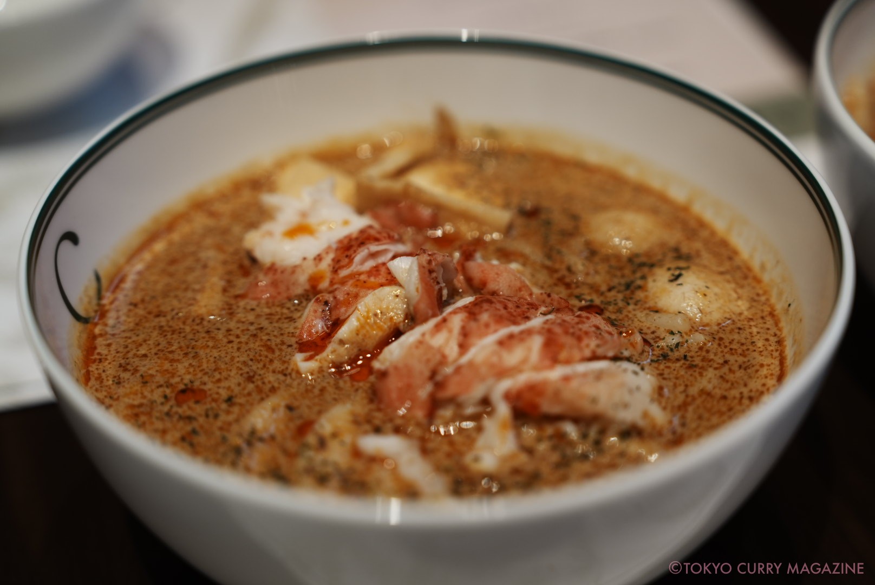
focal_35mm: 59
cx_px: 438
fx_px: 1435
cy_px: 292
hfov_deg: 33.9
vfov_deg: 23.0
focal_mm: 59
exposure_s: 1/500
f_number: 2.8
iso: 320
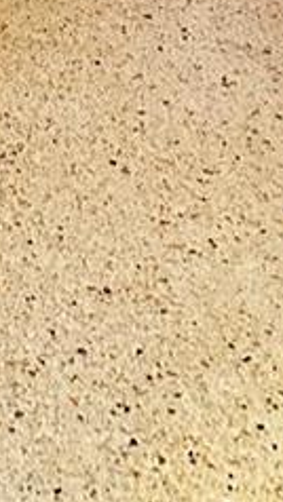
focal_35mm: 143
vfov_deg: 13.1
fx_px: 1906
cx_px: 15
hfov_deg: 8.5
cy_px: -487
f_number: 1.5
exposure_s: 1/30
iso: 800
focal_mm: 5.7
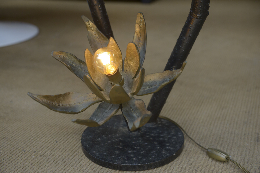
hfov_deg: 41.1
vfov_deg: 28.1
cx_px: 130
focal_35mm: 48
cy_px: 86
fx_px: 347
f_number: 4
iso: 200
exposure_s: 1/50
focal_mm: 48
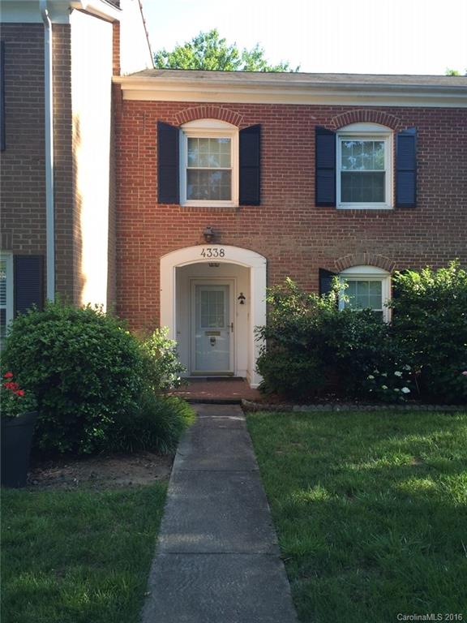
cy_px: 312
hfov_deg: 48.2
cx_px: 234
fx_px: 522
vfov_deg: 61.7
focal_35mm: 29
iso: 32
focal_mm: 4.15
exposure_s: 1/205
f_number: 2.2
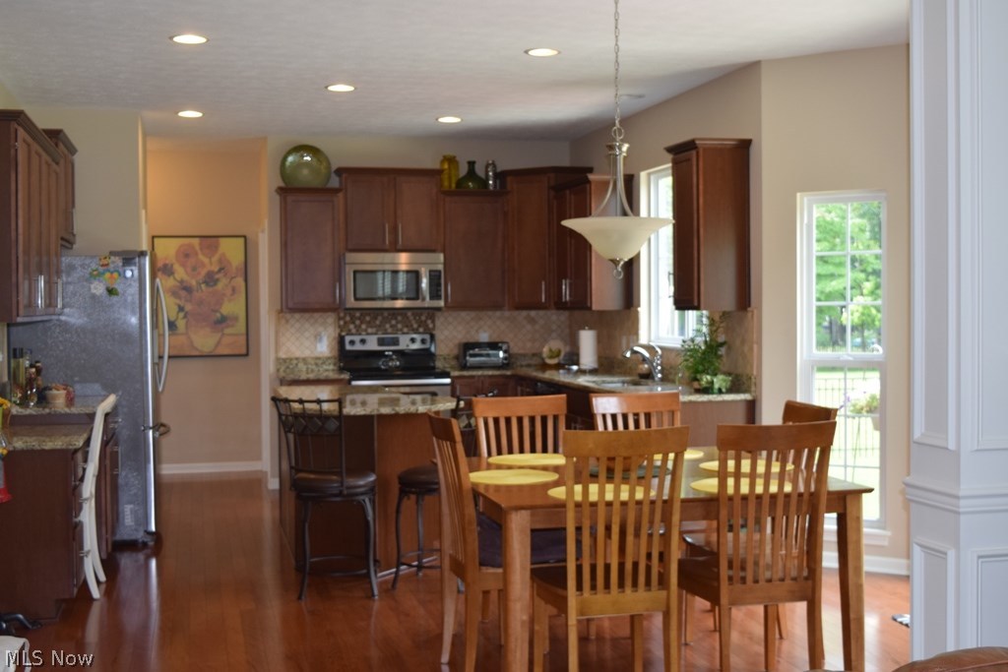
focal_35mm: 45
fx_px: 1260
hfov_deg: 43.6
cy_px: 336
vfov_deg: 29.9
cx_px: 504
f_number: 5.6
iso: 640
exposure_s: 1/125
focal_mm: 30
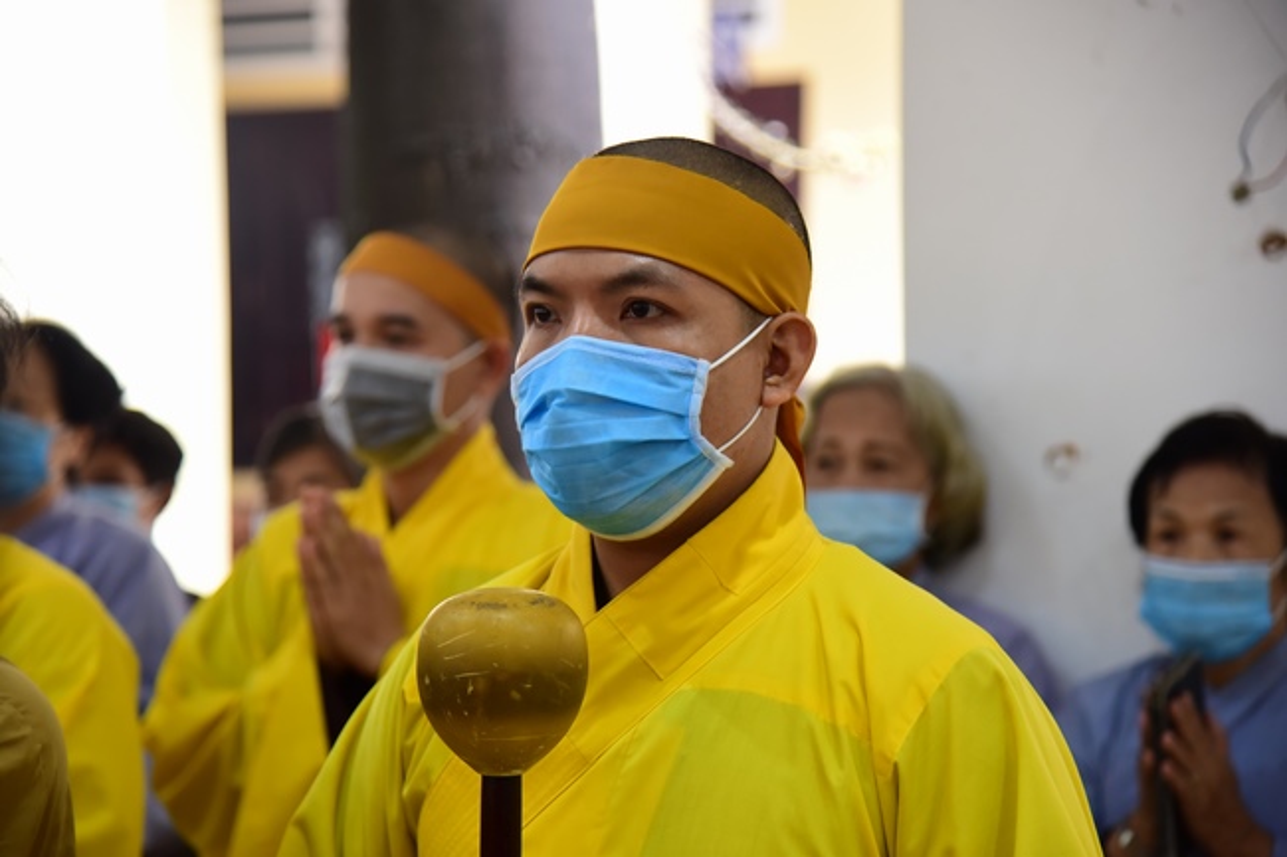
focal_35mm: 95
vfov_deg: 14.4
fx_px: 3395
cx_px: 644
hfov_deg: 21.5
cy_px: 428
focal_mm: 95
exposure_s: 1/80
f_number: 4.5
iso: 2000
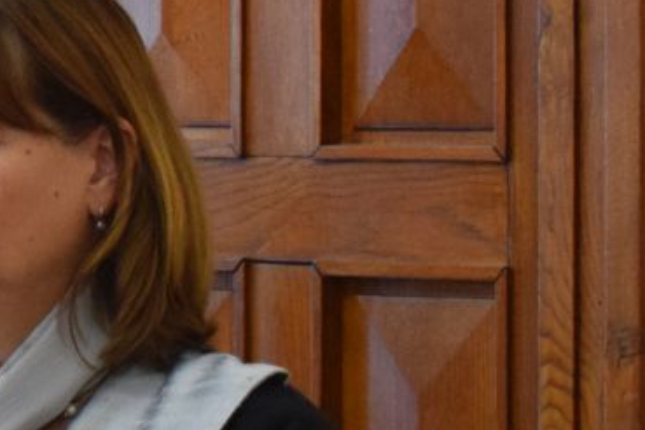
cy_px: 451
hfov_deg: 5.4
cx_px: -676
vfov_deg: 3.7
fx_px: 6718
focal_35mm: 375
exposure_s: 1/60
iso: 1800
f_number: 5.3
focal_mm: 48
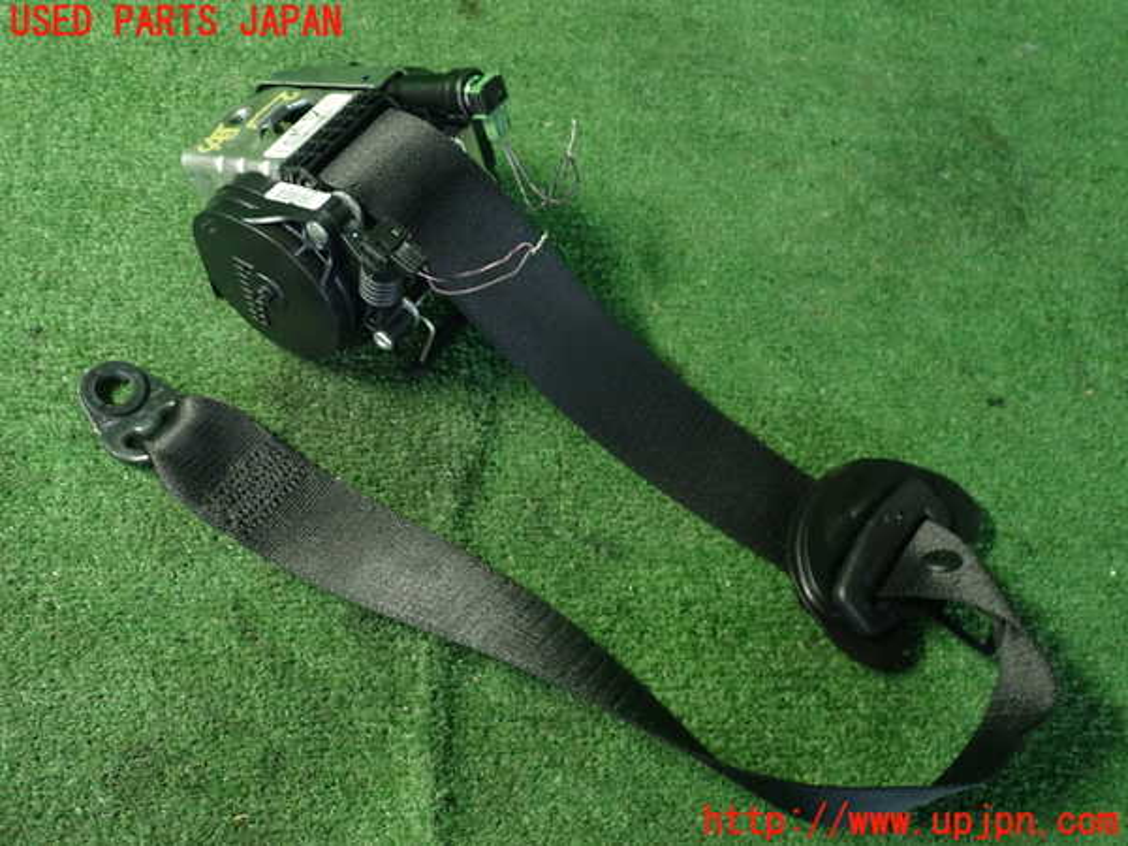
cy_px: 423
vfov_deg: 37.7
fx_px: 1238
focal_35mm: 38
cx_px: 564
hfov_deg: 49.0
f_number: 2.7
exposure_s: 1/13
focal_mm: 6.86
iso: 800
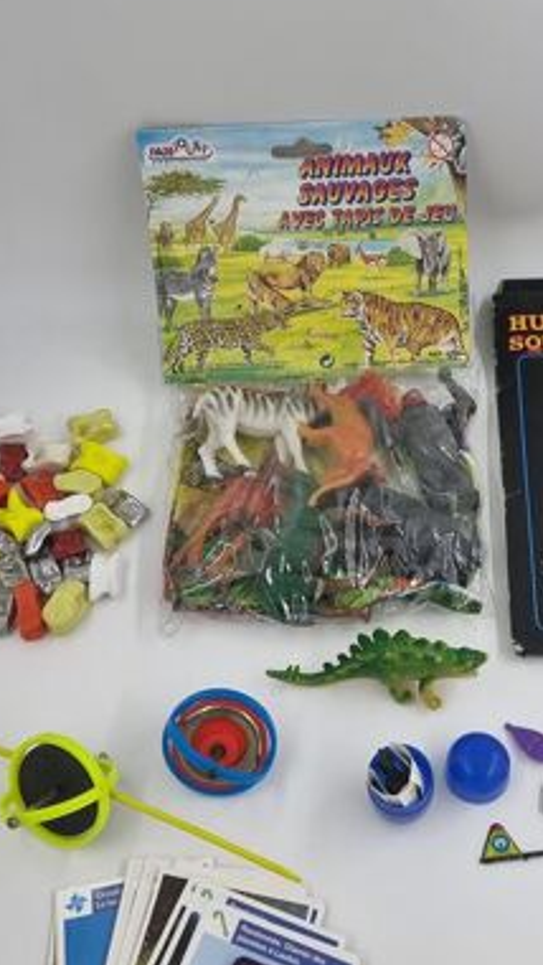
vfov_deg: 46.3
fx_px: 1125
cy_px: 447
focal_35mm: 44
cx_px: 365
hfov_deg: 27.0
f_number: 1.8
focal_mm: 6.7
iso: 50
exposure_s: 1/137
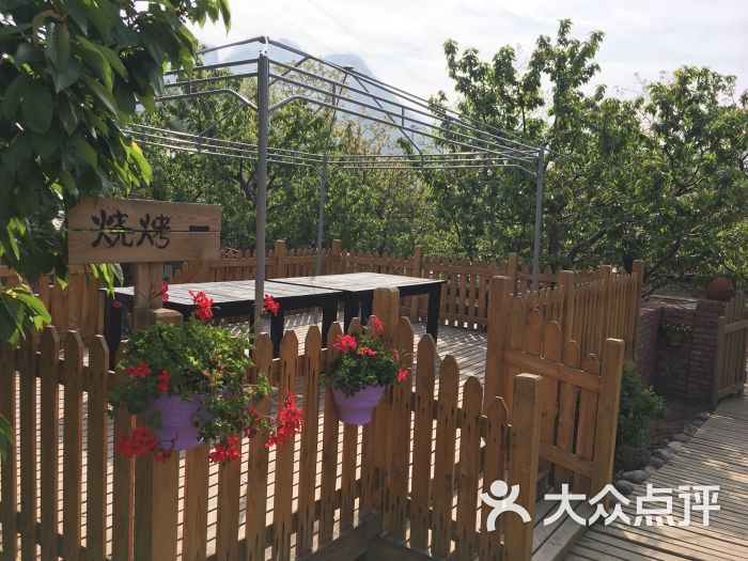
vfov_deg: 48.2
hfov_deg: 61.7
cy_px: 280
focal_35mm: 29
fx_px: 627
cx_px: 374
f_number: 2.2
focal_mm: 4.15
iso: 25
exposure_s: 1/905
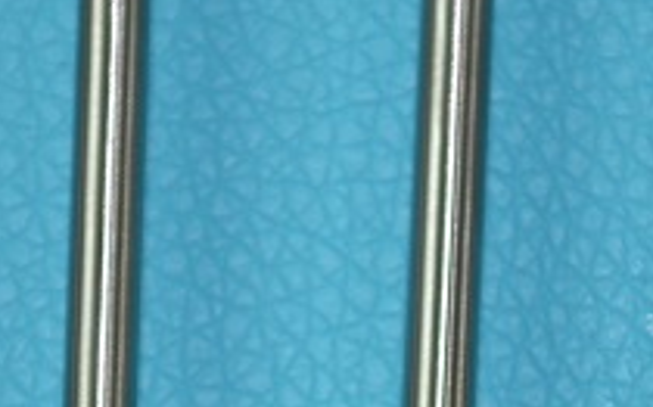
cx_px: 323
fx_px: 5709
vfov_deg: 4.1
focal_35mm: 321
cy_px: 471
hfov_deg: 6.5
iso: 400
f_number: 5.6
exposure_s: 1/15
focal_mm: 55
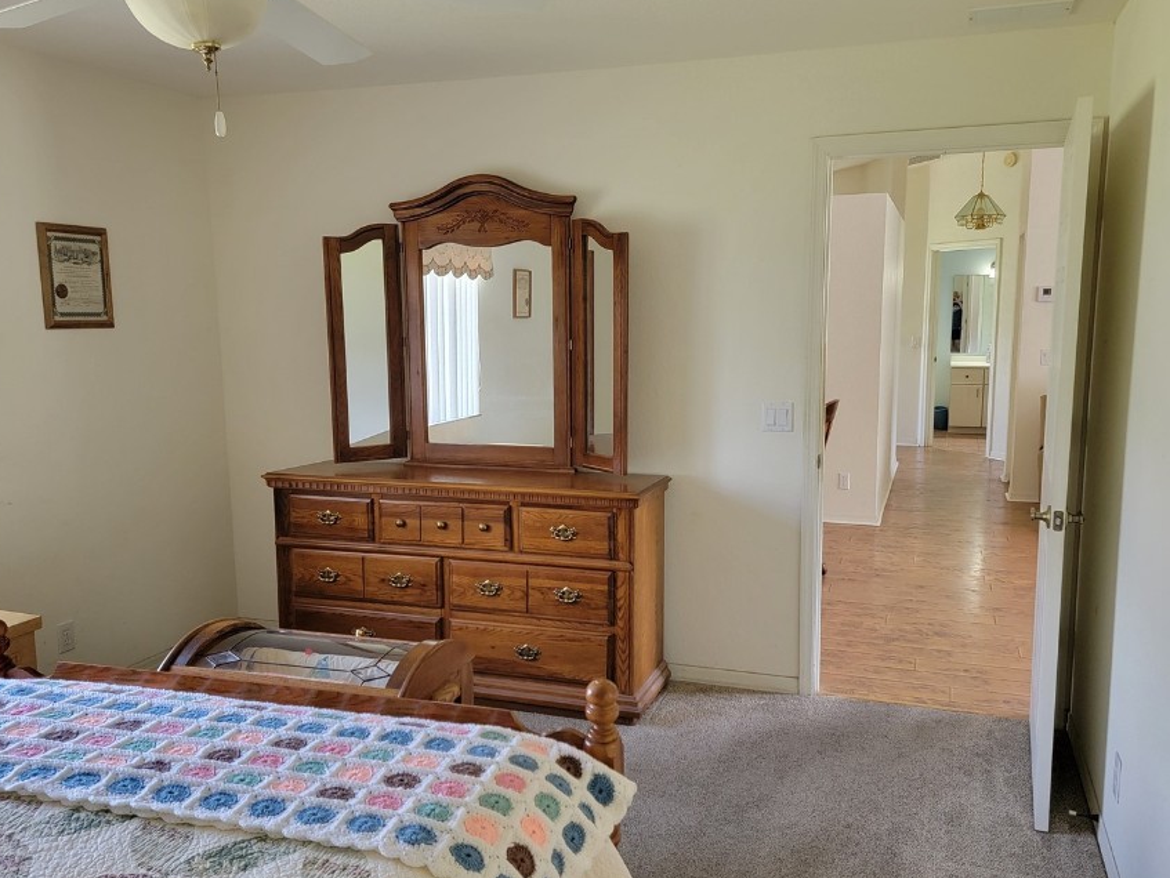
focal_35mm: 29
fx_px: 981
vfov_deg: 48.3
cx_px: 620
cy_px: 432
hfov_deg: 61.6
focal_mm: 6.7
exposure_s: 1/120
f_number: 1.8
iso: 250
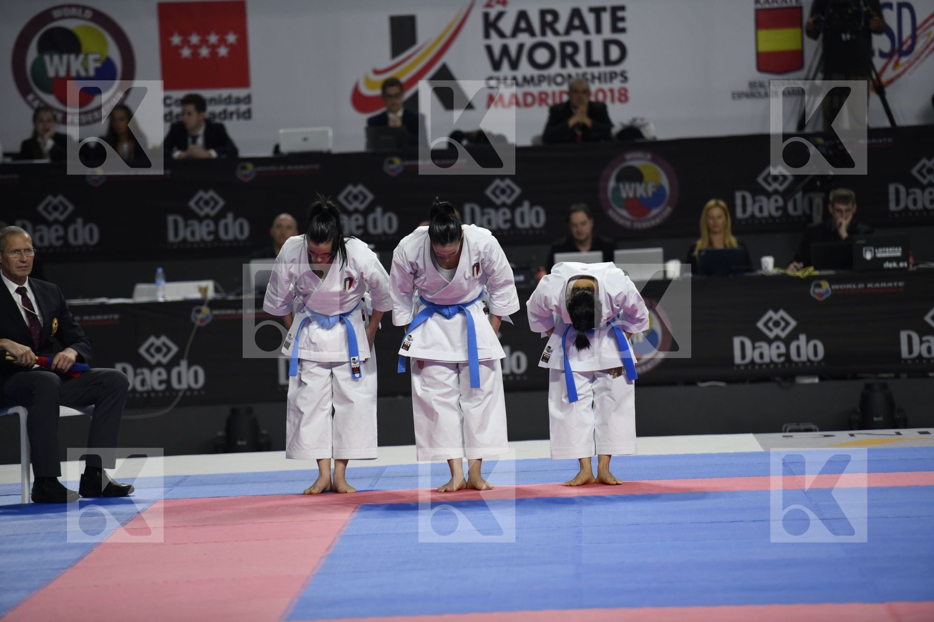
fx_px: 5188
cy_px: 311
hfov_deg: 10.3
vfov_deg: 6.9
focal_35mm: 200
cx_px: 467
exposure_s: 1/800
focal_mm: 200
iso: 800
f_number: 2.8
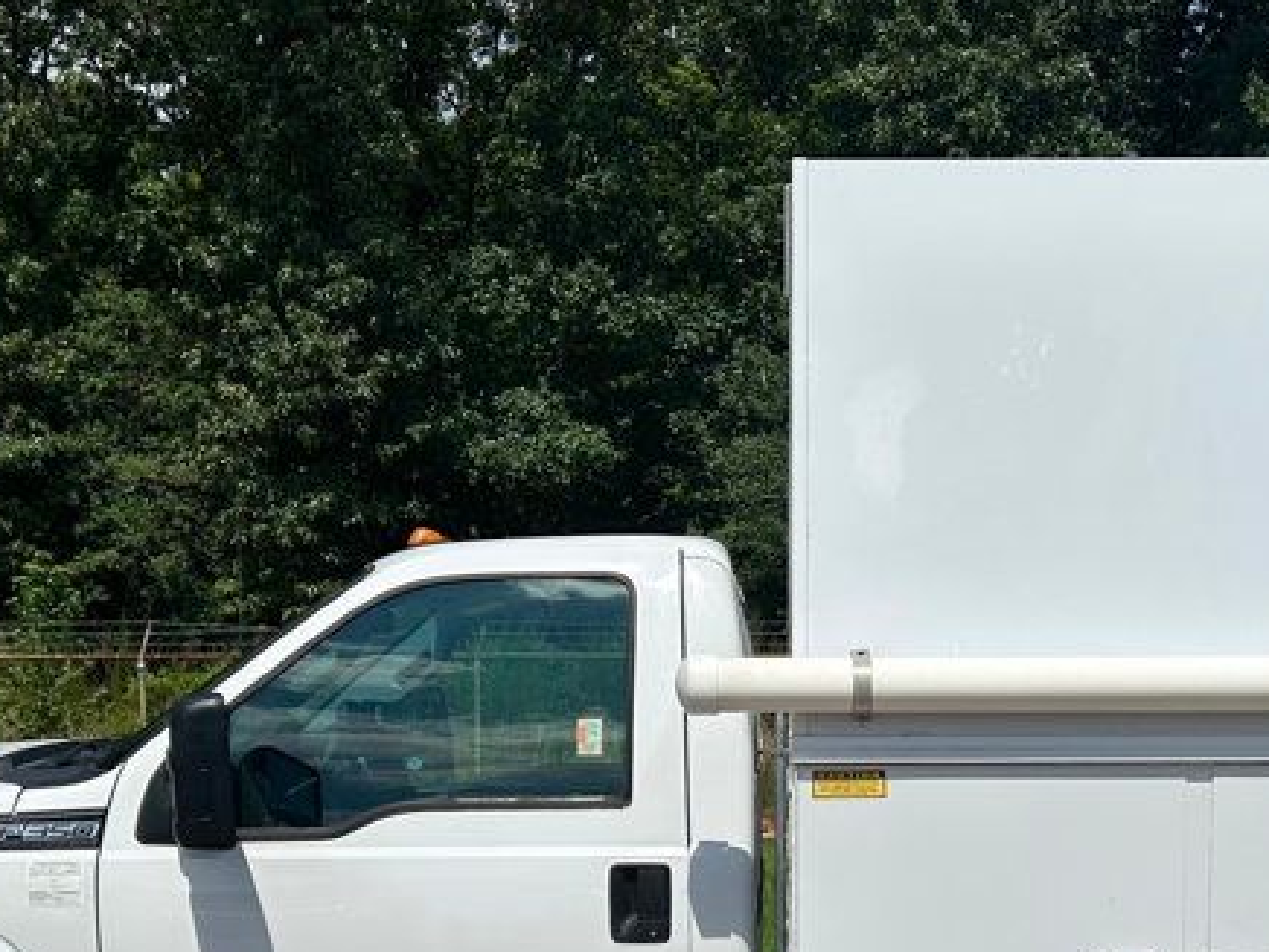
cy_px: 850
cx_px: 797
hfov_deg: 31.5
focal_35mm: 61
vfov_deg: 23.4
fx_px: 2236
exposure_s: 1/12658
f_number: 1.5
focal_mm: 5.7
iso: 50
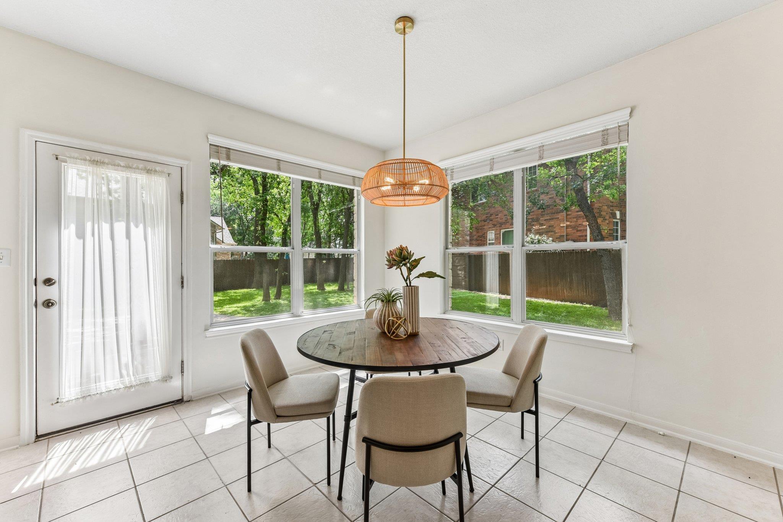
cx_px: 392
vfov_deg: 81.2
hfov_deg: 104.3
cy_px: 261
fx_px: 304
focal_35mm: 14
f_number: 8
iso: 100
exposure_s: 1/30
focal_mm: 14
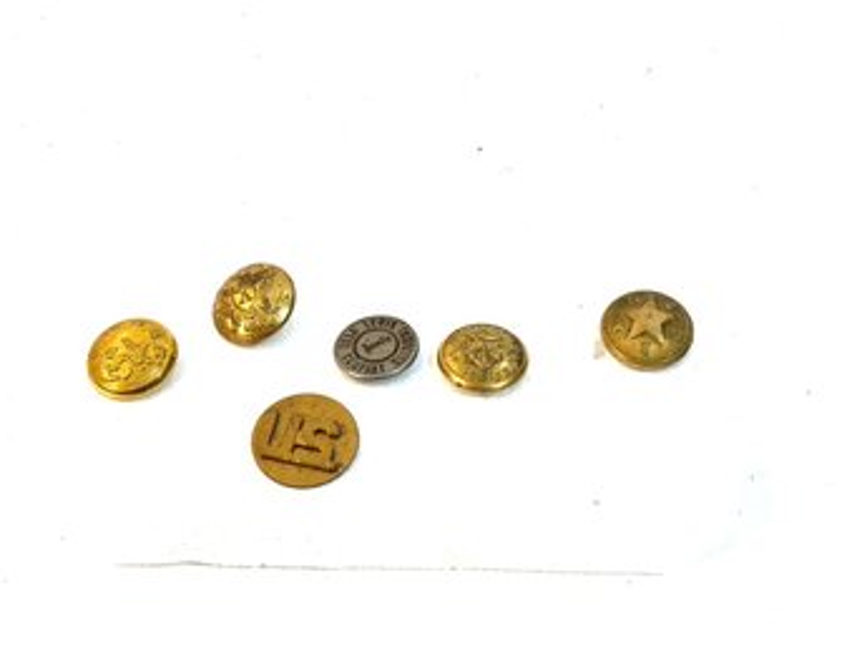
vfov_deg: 28.0
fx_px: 1294
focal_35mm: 52
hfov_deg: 36.8
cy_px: 323
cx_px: 431
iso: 25
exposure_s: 1/160
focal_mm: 5.96
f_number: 1.6
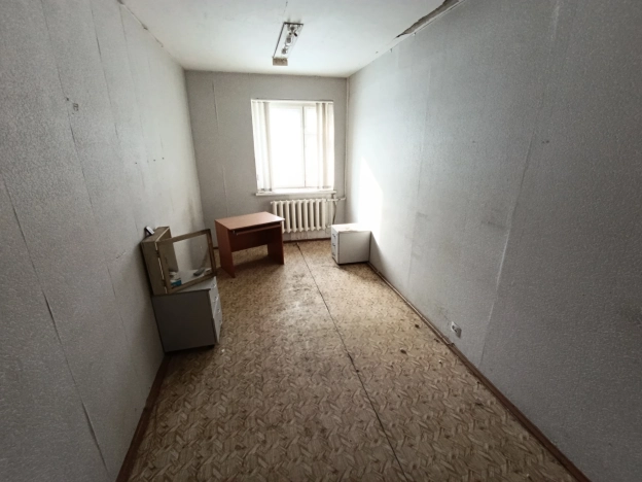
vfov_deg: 78.1
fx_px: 297
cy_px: 241
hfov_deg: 94.5
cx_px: 321
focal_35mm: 16
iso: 160
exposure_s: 1/100
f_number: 2.2
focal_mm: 1.65
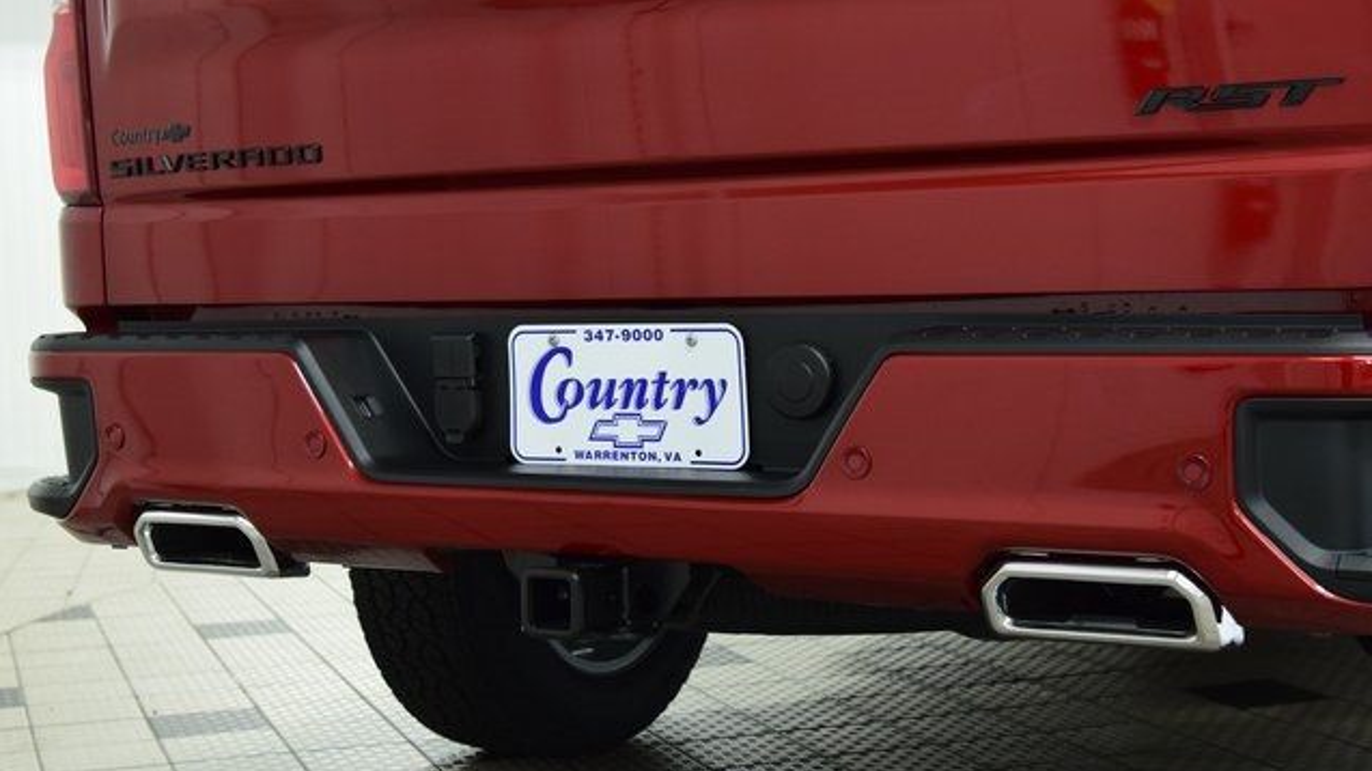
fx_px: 2182
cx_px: 685
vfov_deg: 20.0
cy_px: 423
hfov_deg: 34.9
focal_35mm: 60
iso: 1600
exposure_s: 1/60
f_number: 4.5
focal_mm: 38
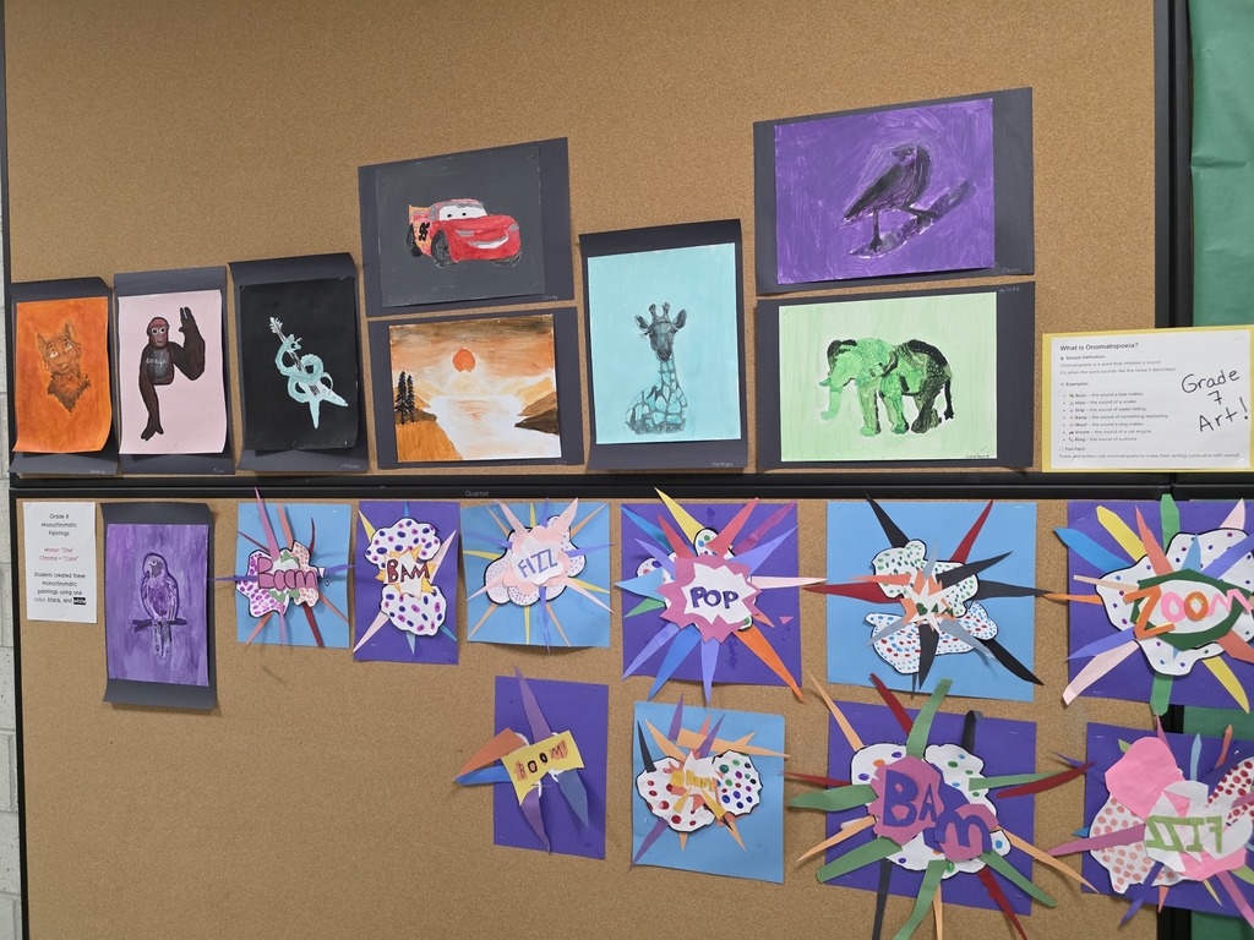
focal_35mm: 23
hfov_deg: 73.9
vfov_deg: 58.9
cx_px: 627
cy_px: 470
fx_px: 833
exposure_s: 1/120
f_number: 1.7
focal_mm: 6.3
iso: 800
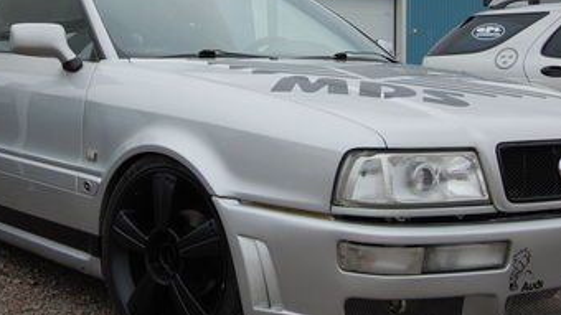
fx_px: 967
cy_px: 18
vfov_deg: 18.2
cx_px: 190
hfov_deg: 32.1
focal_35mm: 65
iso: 200
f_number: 8
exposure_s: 1/250
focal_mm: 22
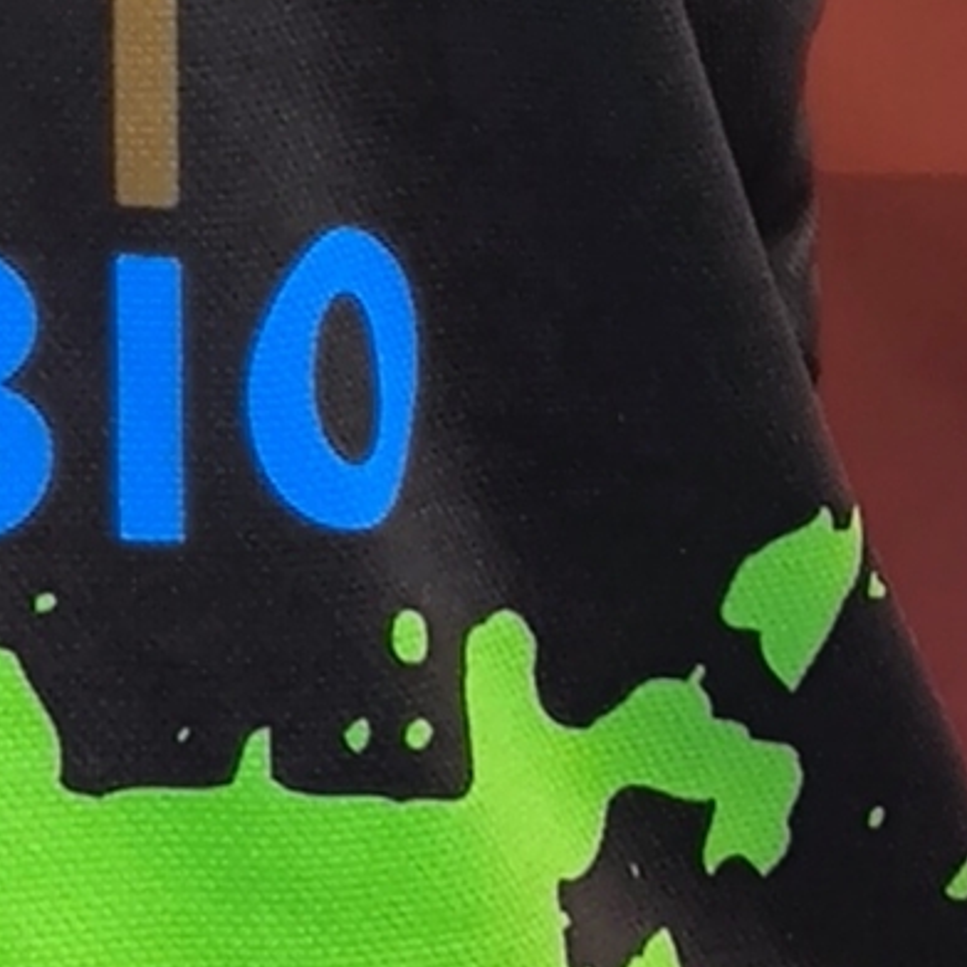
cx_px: -336
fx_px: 5531
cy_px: -1144
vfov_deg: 9.2
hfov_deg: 9.8
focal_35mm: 175
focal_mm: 6.92
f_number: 1.9
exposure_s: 1/50
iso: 250
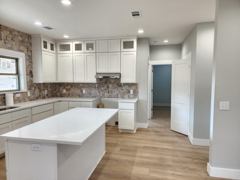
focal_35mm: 23
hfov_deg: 73.9
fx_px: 159
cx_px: 120
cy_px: 90
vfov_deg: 58.9
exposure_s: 1/120
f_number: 1.8
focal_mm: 6.4
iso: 125
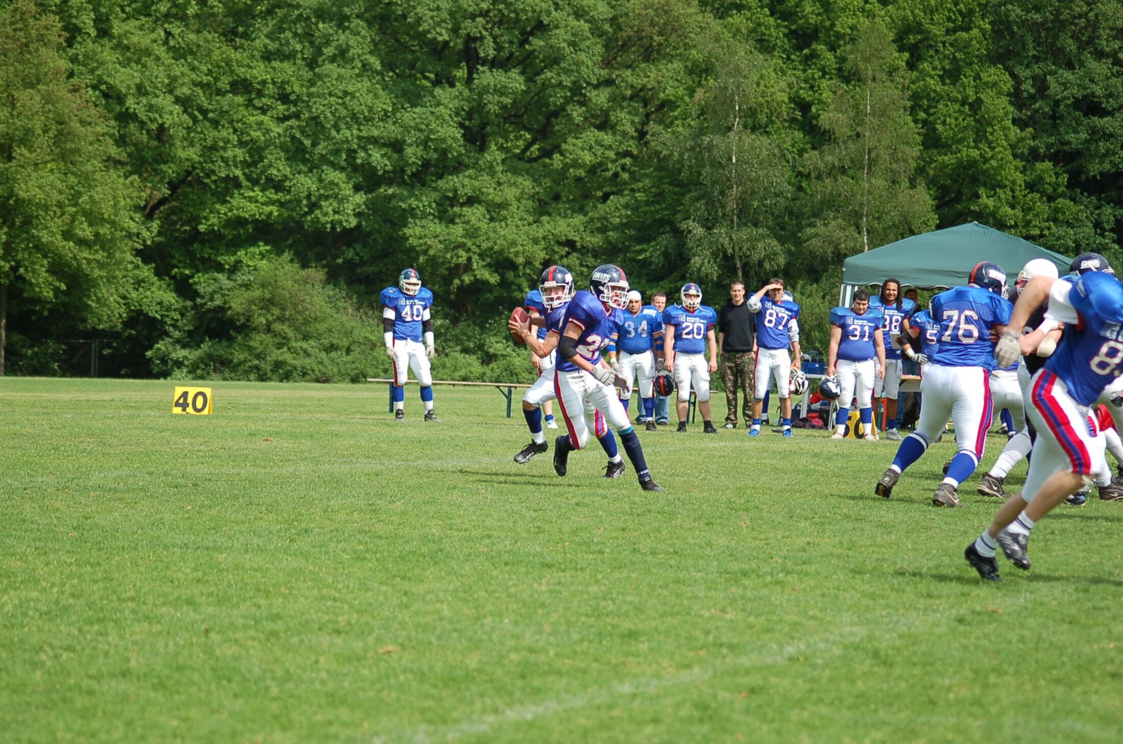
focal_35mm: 150
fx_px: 4670
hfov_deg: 13.7
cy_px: 372
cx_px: 562
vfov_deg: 9.1
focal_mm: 100
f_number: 4.5
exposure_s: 1/1000
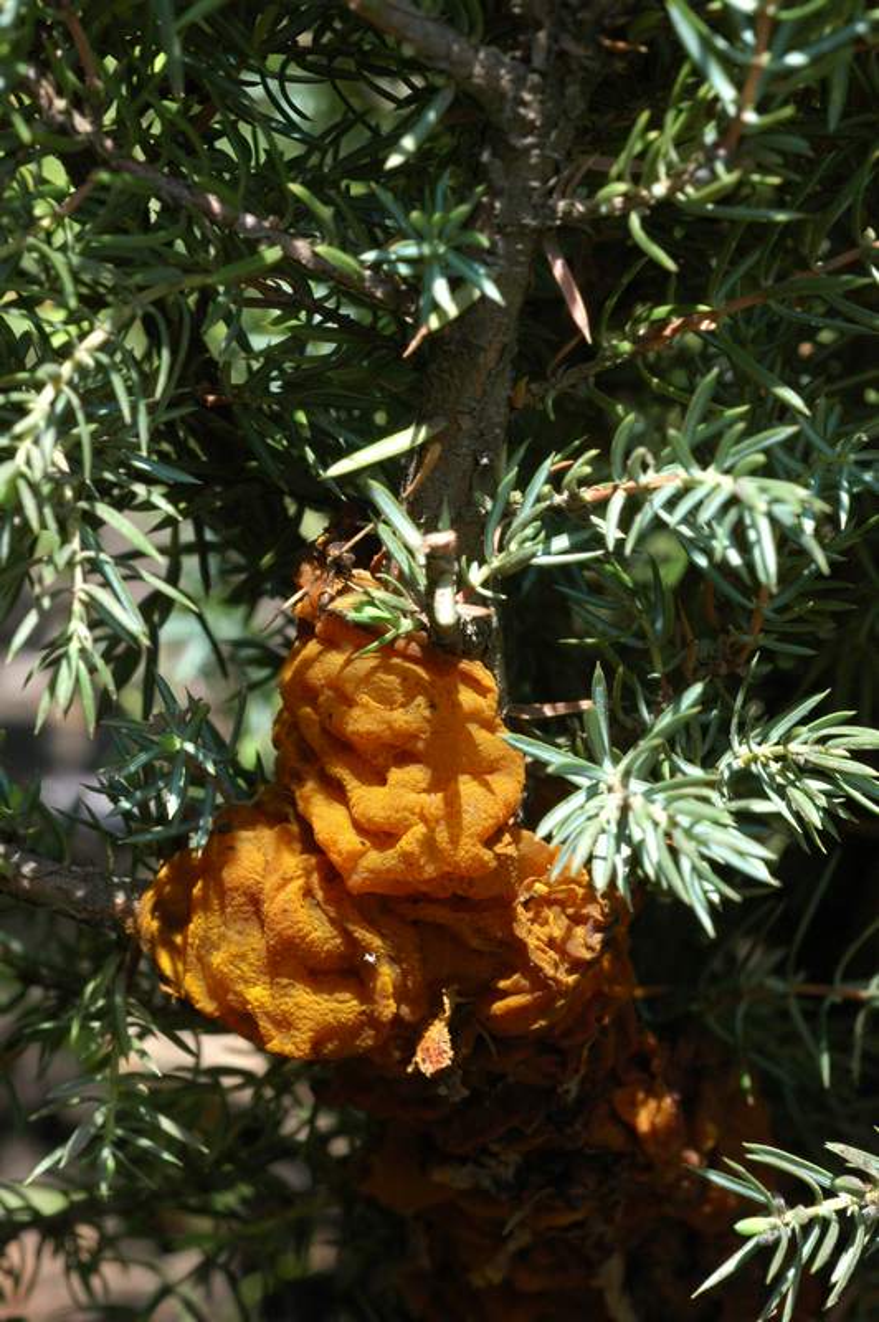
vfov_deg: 22.6
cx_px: 440
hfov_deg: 15.2
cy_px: 661
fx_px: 3302
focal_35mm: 90
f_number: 14
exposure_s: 1/100
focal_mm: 60
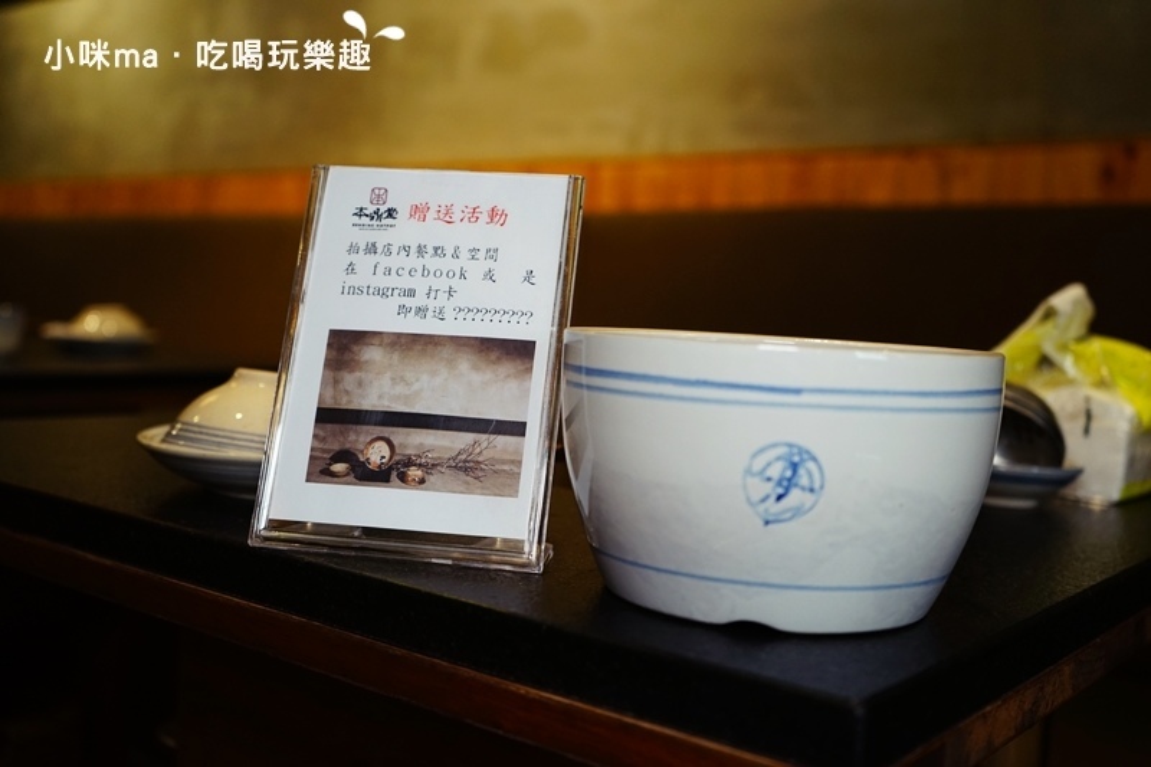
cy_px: 384
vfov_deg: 35.9
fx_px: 1183
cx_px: 576
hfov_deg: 51.9
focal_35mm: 37
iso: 1250
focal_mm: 37
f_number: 4
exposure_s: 1/60
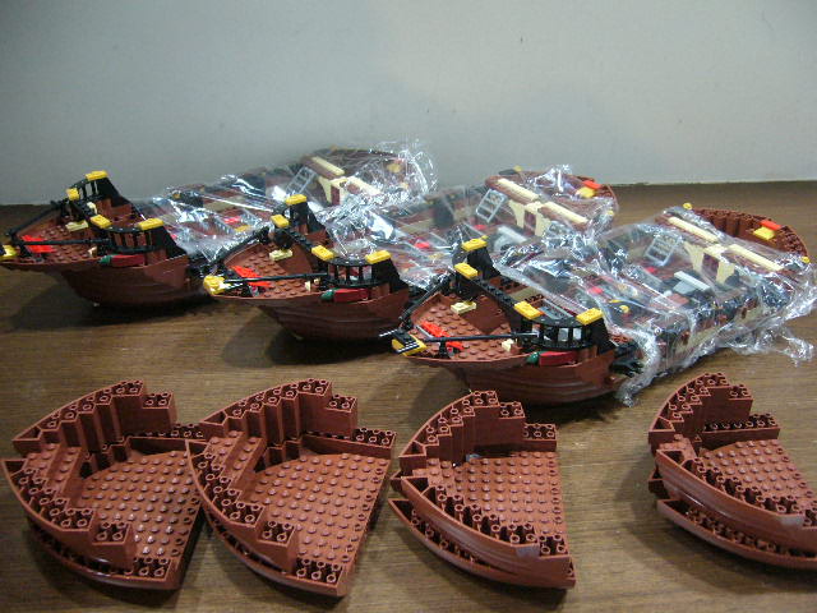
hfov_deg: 52.6
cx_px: 408
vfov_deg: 40.7
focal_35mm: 35
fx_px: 826
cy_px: 306
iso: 200
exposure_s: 1/8
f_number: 2.8
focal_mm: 5.8
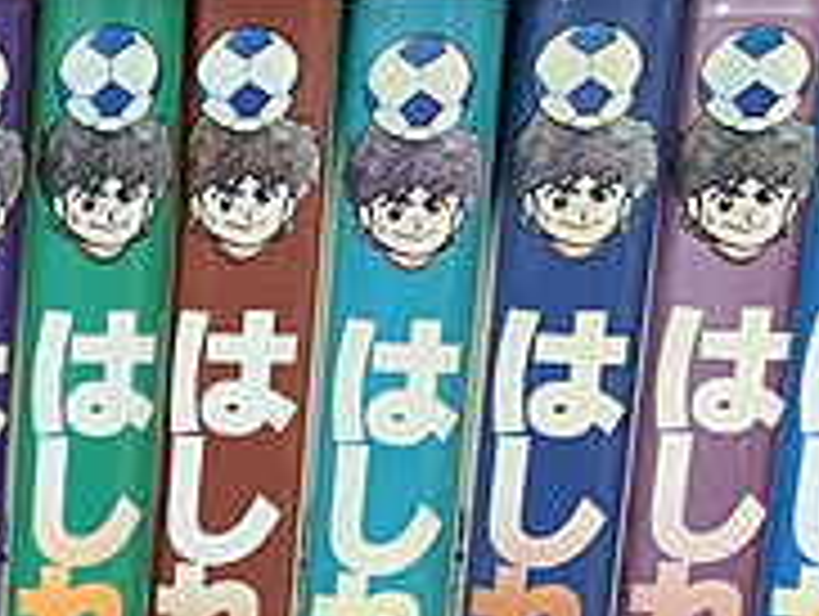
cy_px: 803
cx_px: -504
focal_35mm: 100
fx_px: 2369
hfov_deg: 17.2
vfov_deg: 14.2
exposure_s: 1/50
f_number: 1.8
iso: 320
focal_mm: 4.25
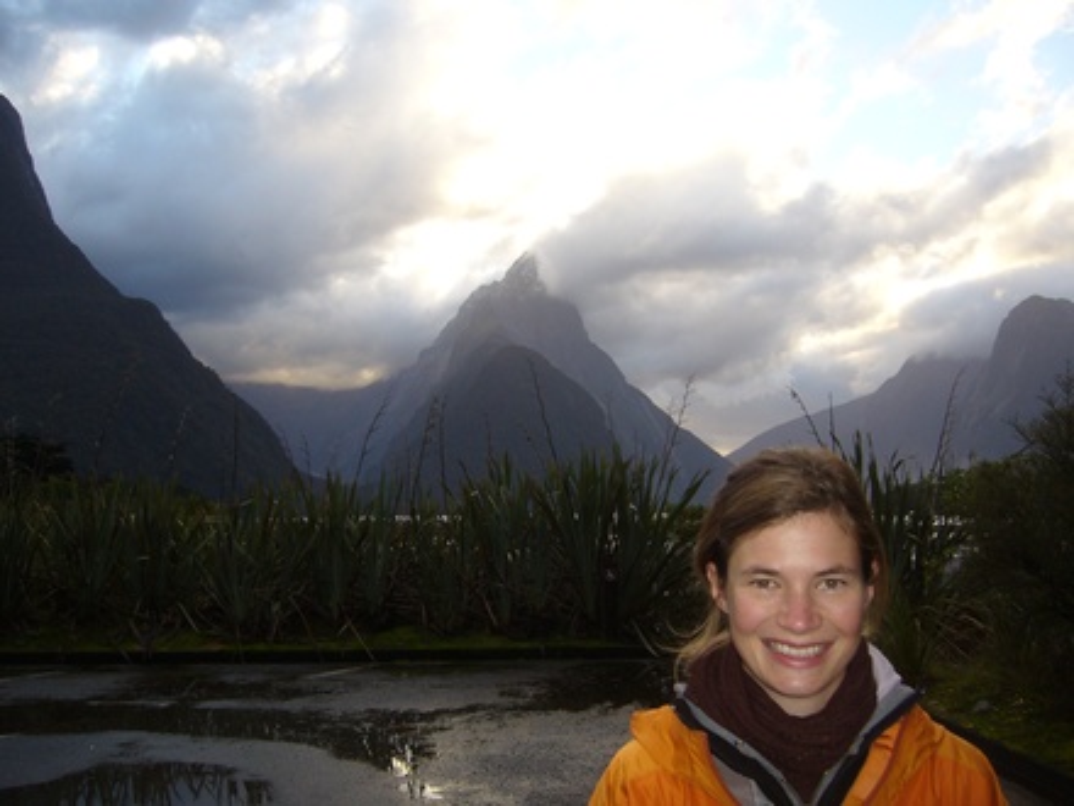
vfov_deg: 40.7
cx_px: 537
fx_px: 1086
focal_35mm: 35
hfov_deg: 52.6
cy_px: 403
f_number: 2.8
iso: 80
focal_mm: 5.8
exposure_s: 1/160
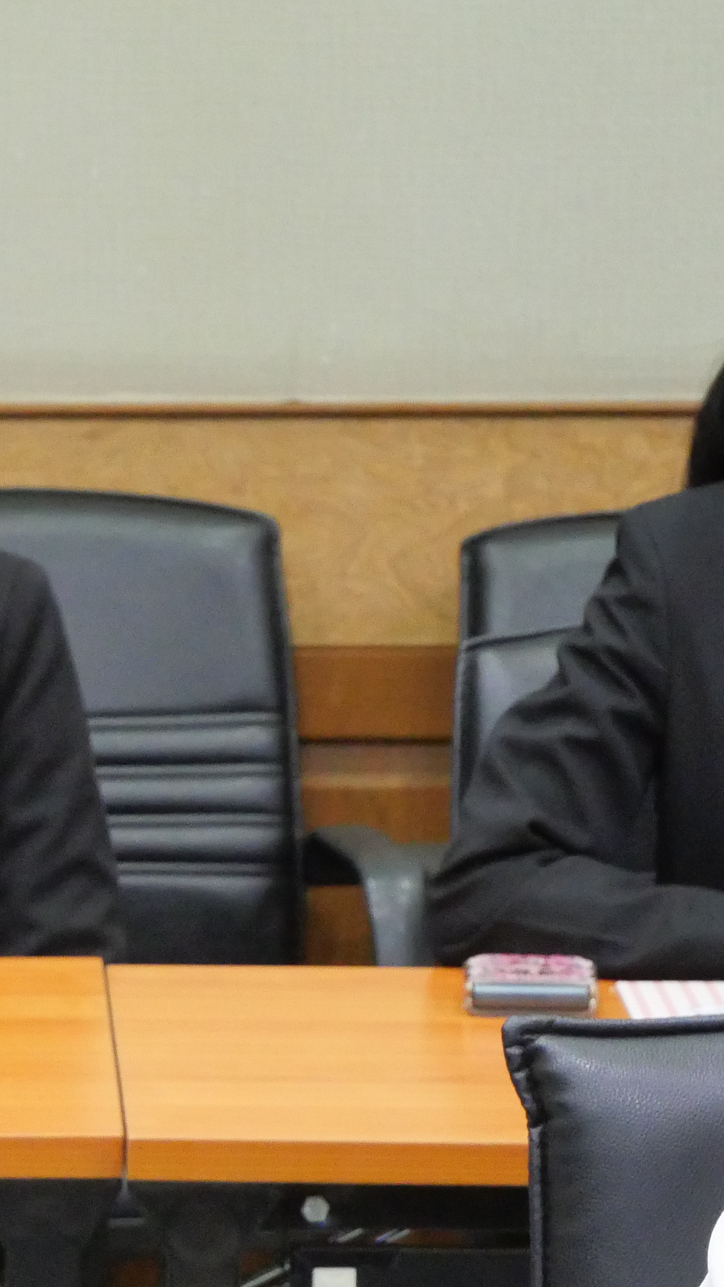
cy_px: 937
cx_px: -626
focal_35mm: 229
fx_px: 7816
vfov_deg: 9.4
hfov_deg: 5.2
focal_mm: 47
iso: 3200
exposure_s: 1/30
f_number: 5.6
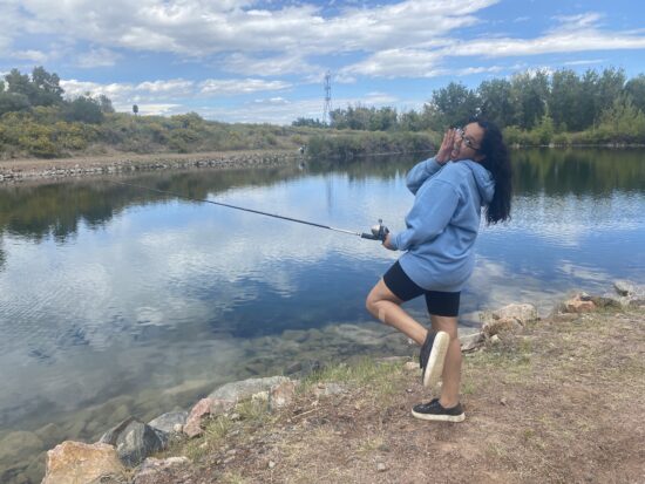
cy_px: 242
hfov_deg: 67.3
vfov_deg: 53.1
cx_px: 322
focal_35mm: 26
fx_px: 485
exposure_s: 1/2222
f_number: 1.8
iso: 32
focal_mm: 4.25
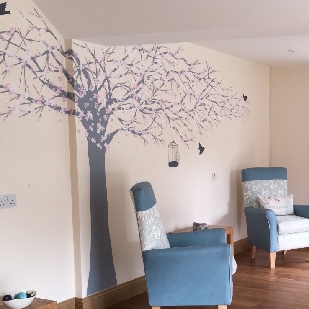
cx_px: 287
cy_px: 201
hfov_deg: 32.1
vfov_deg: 33.8
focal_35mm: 50
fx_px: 505
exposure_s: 1/30
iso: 32
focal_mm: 4.15
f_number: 2.2
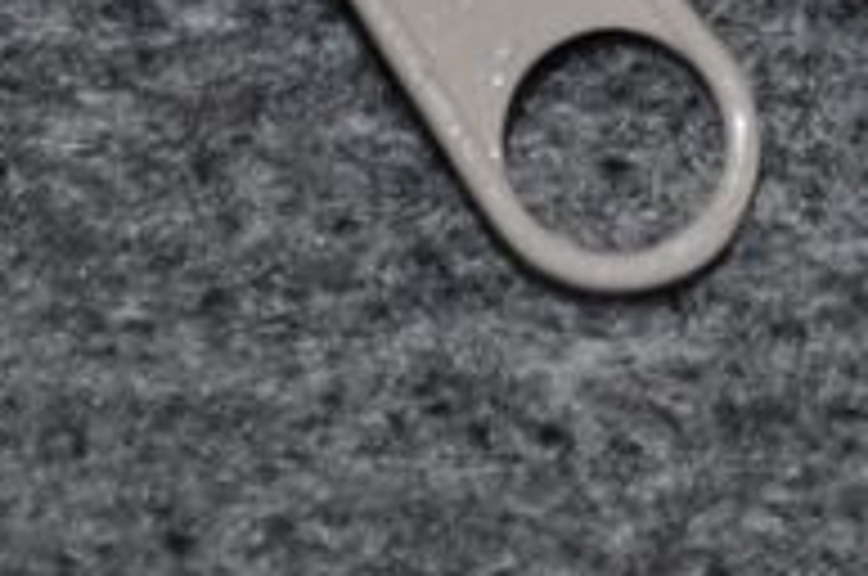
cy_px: -556
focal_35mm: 311
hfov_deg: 6.6
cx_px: 1192
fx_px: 7486
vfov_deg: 4.3
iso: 200
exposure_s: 1/60
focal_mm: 50
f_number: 5.6
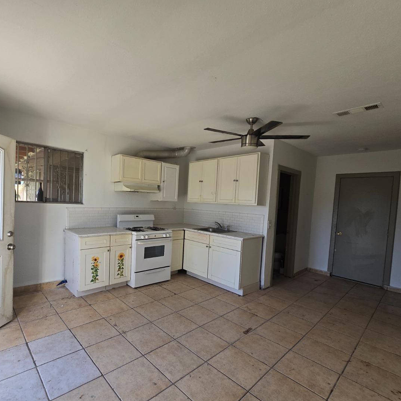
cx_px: 161
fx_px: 210
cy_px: 208
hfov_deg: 86.4
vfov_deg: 87.4
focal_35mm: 16
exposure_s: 1/120
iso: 50
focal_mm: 2.2
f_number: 2.2
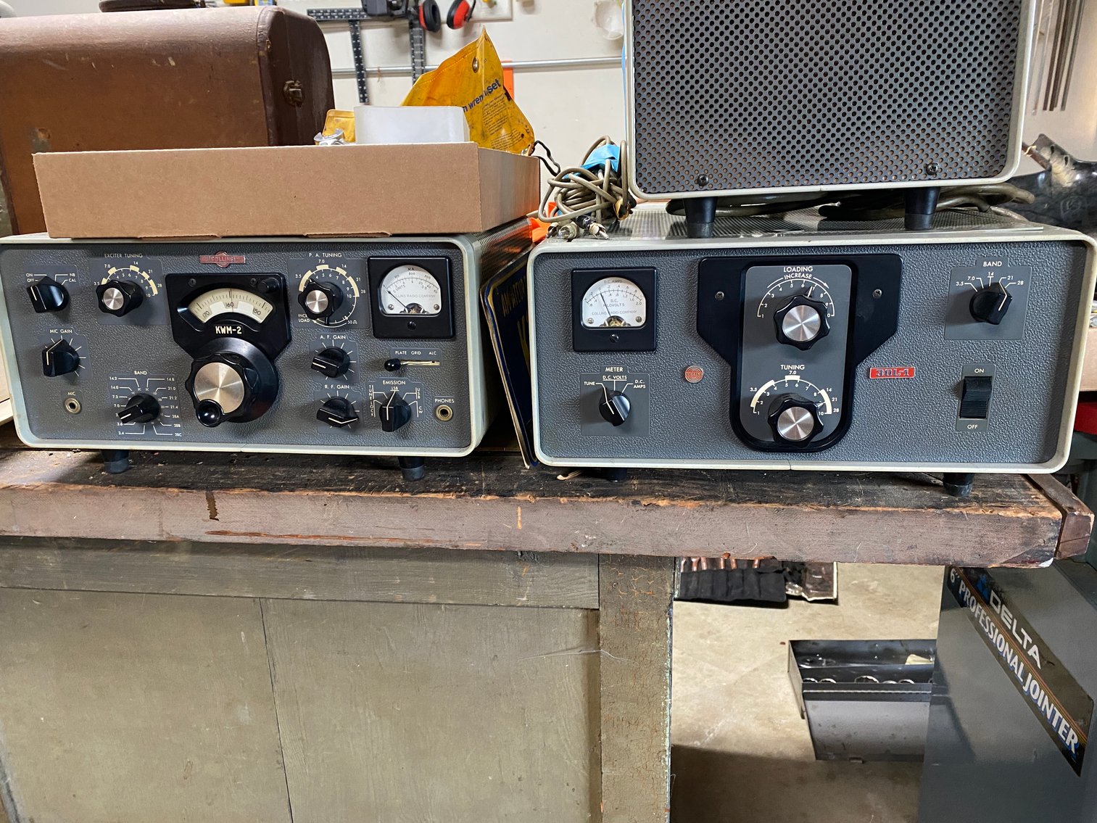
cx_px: 548
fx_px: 824
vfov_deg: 53.1
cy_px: 412
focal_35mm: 26
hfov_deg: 67.3
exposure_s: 1/40
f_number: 1.8
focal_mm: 4.25
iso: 320
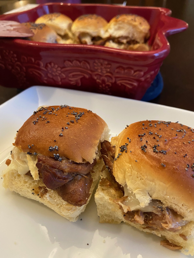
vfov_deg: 67.3
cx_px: 97
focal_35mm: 26
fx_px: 194
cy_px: 129
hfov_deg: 53.1
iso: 400
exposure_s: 1/40
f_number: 1.8
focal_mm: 4.25
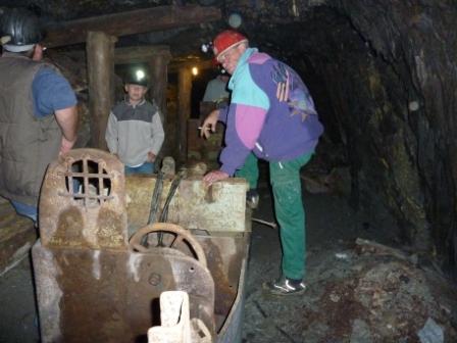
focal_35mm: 25
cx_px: 228
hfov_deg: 69.4
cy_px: 172
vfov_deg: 54.9
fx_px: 330
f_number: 3.3
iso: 400
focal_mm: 4.1
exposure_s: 1/125
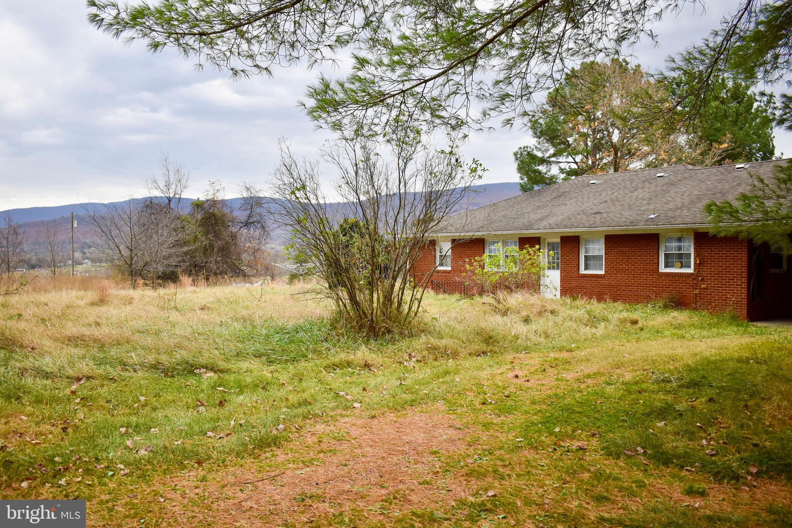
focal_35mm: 32
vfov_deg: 41.7
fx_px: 693
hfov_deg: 59.5
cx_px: 396
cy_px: 264
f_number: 4
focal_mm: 21
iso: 720
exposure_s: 1/1000
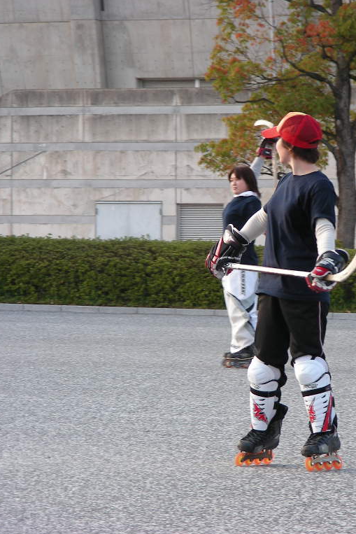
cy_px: 267
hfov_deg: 5.7
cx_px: 317
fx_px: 3558
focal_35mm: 240
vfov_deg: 8.6
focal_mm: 28.7
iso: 50
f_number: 3.5
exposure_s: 1/85.2
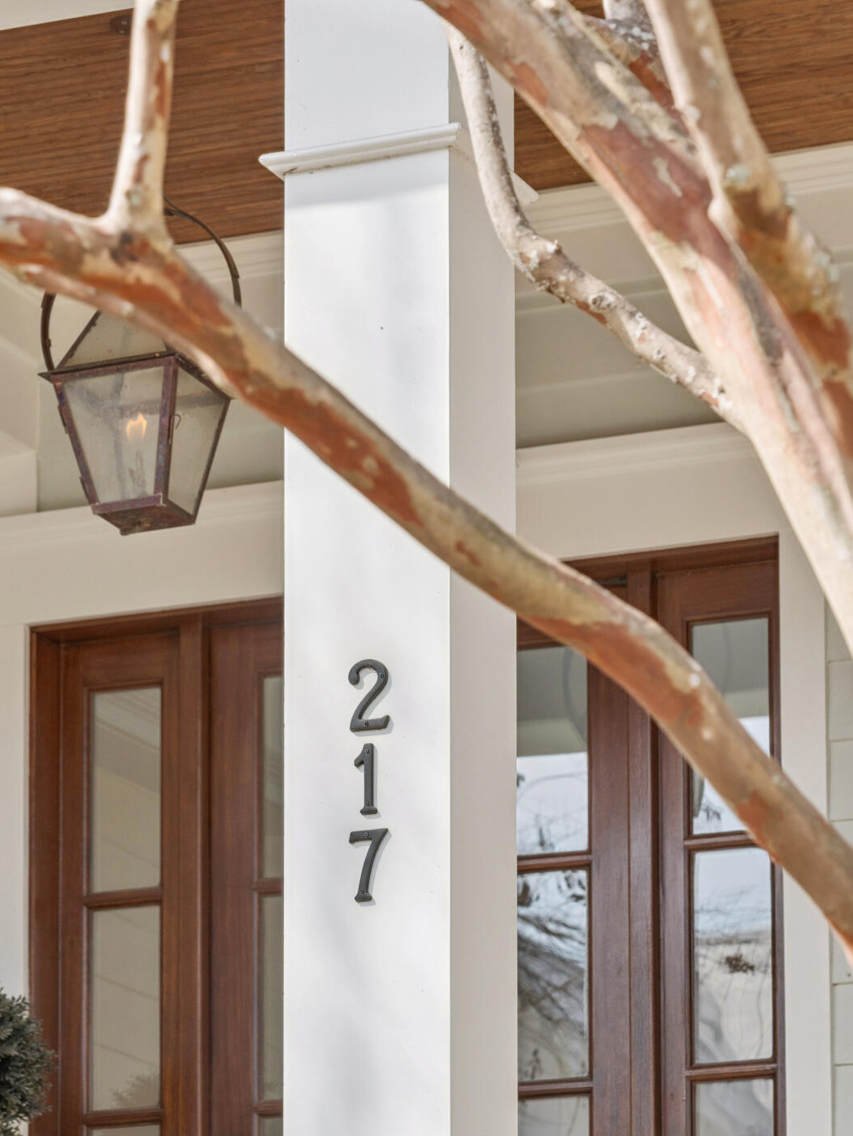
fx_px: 4697
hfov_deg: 10.4
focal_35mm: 143
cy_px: 733
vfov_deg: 13.8
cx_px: 345
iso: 200
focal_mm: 104
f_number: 7.1
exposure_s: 1/250
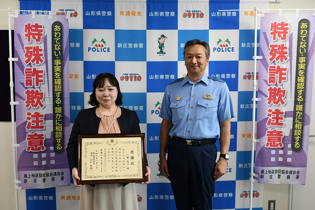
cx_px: 158
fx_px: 324
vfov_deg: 35.9
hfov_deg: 51.9
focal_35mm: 37
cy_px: 105
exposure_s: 1/30
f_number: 8
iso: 400
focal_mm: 25
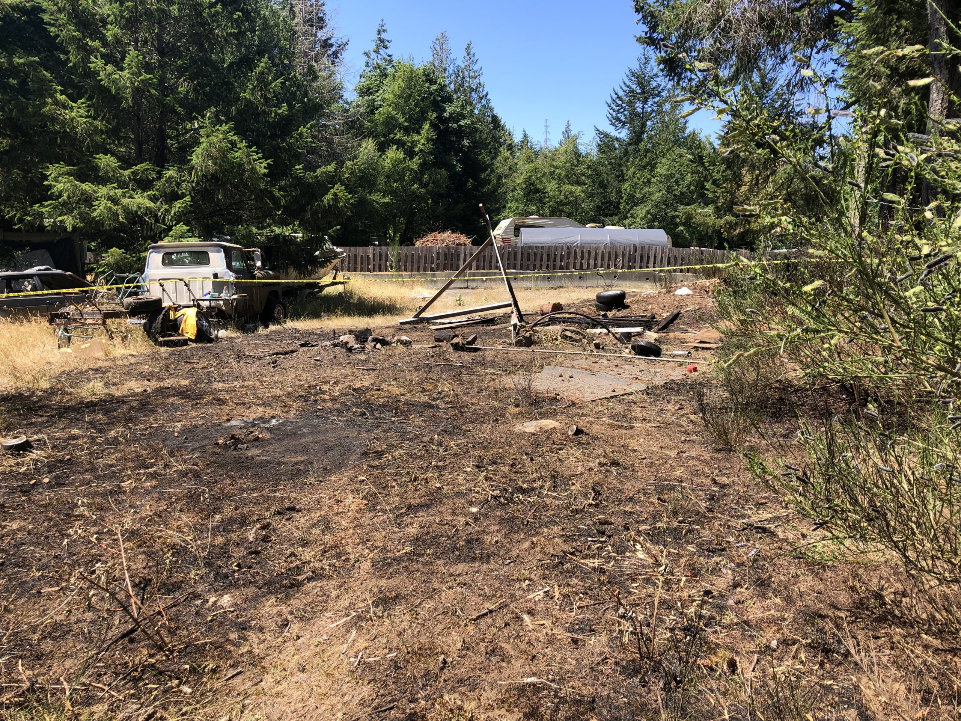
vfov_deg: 49.7
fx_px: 777
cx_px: 480
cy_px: 360
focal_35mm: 28
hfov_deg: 63.4
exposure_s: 1/716
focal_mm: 3.99
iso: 20
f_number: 1.8
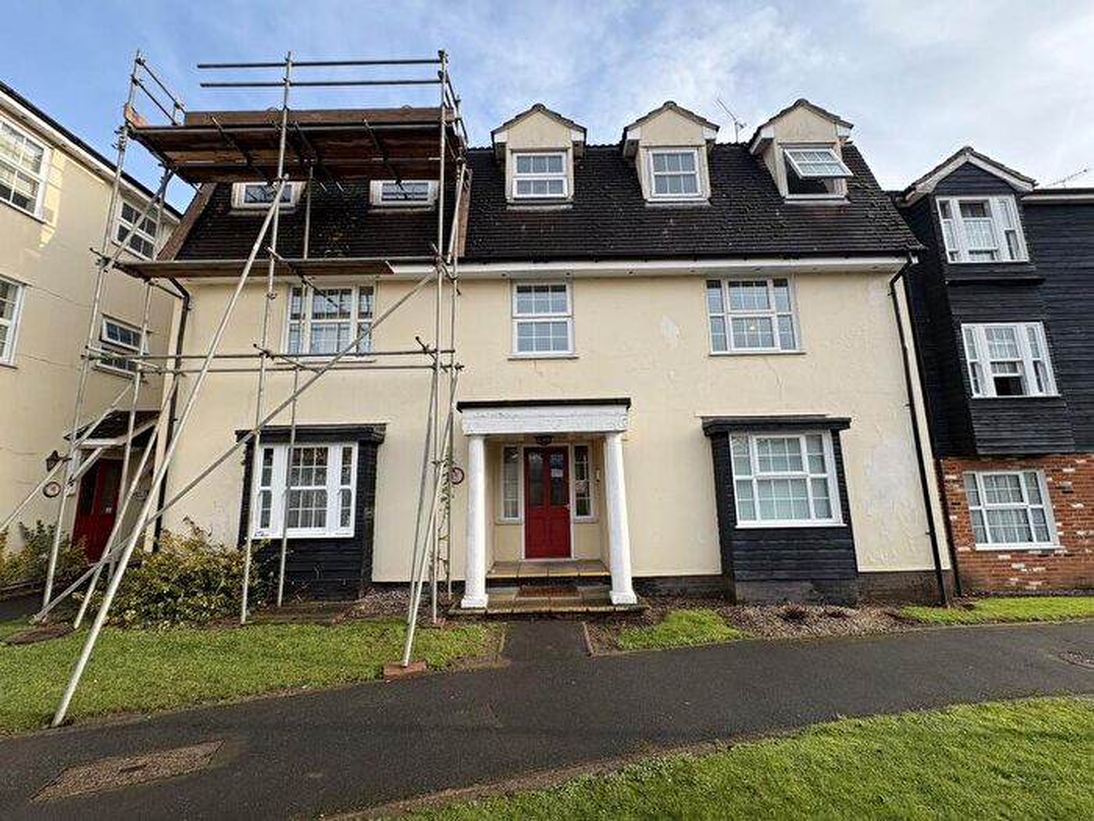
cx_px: 547
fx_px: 442
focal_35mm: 14
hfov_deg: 102.1
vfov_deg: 85.7
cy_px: 410
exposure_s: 1/569
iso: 40
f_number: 2.2
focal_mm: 2.22
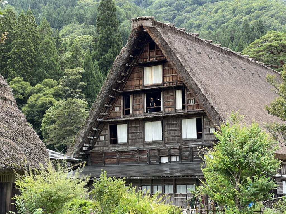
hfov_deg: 25.3
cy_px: 107
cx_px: 143
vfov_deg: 19.1
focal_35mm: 77
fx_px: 636
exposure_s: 1/142
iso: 32
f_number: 2.8
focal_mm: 9
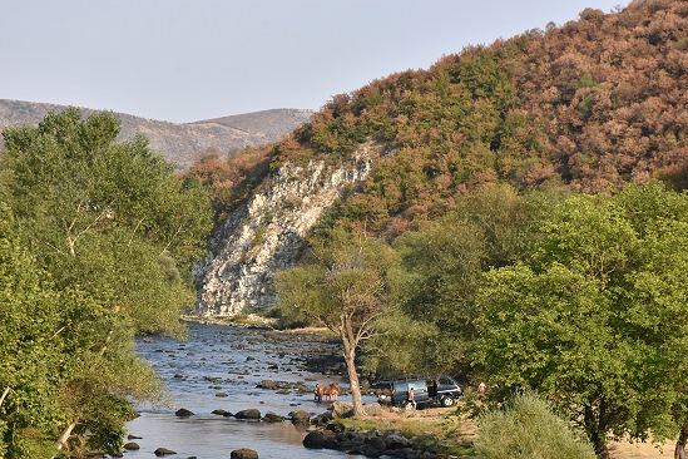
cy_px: 248
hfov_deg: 12.5
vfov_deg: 8.4
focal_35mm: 164
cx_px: 316
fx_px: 3134
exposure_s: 1/640
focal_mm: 100
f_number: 9
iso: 200
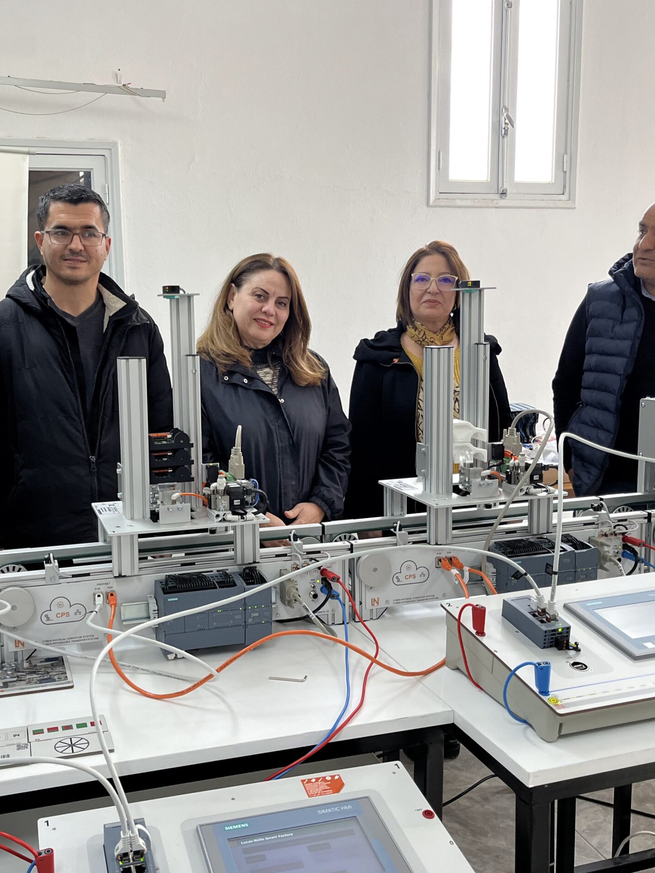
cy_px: 439
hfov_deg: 40.5
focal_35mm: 35
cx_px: 252
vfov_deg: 52.6
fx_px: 883
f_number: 1.6
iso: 125
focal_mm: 5.1
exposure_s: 1/109
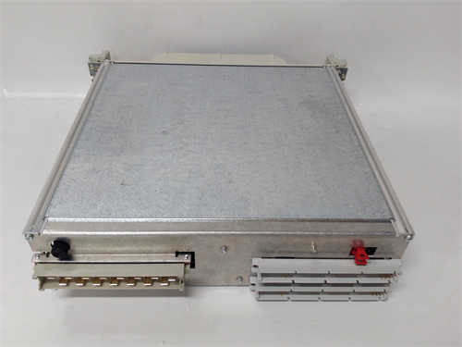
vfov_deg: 51.4
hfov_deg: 65.3
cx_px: 231
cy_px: 174
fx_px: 360
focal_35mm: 27
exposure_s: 1/33
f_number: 2
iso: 167
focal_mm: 3.79
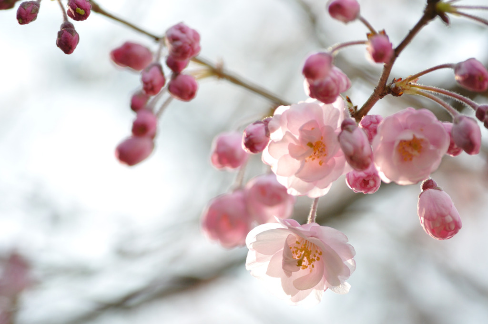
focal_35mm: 300
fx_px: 4061
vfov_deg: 4.6
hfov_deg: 6.9
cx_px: 244
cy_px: 162
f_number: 8
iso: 400
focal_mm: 200
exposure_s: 1/640
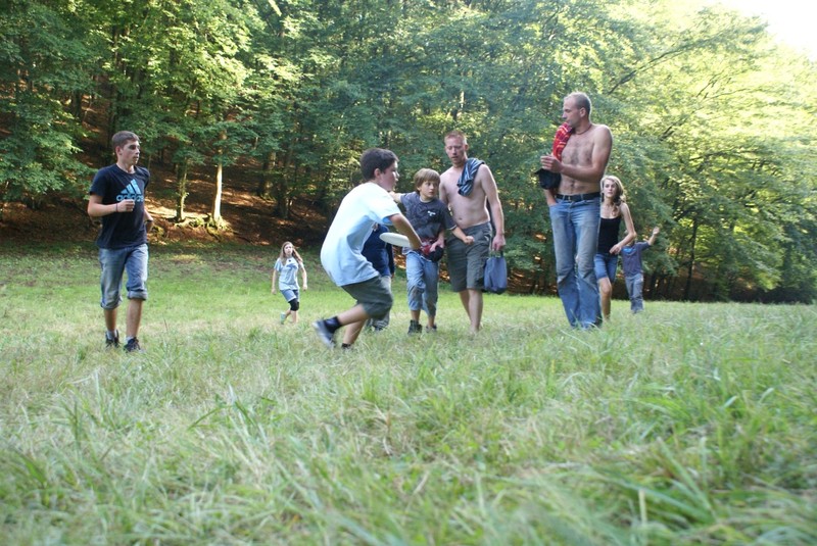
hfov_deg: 43.6
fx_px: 1022
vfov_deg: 29.9
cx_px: 408
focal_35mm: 45
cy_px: 273
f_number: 5
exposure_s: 1/125
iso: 500
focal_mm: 30
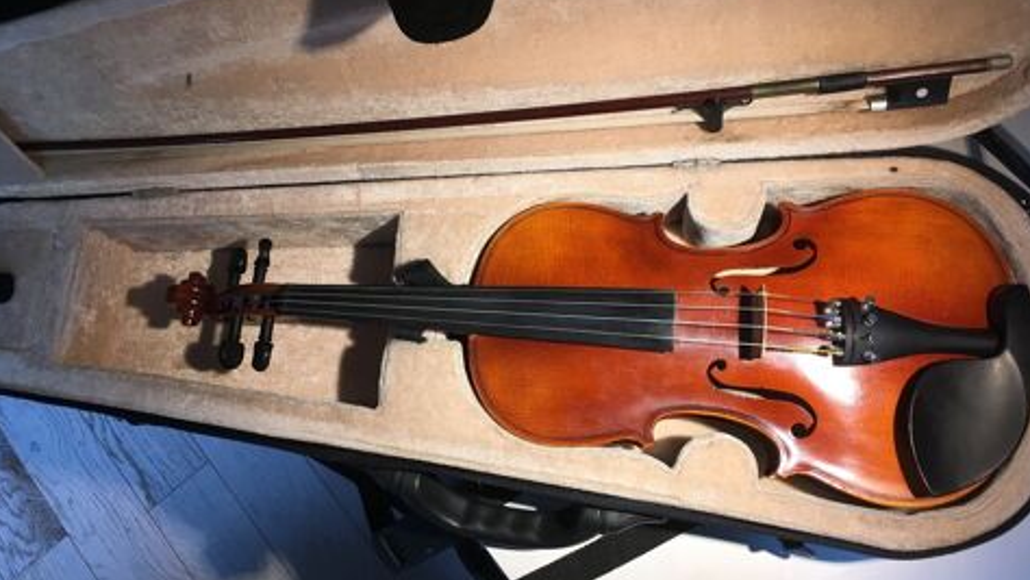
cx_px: 515
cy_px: 293
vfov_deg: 36.7
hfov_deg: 61.0
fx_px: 874
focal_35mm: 32
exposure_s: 1/33
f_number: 2.2
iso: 25
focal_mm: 4.15
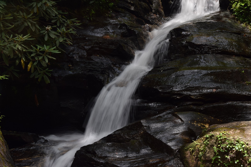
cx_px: 126
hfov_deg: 24.6
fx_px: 575
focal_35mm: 82
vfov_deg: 16.5
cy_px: 84
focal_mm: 55
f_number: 9
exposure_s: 1/10
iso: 100
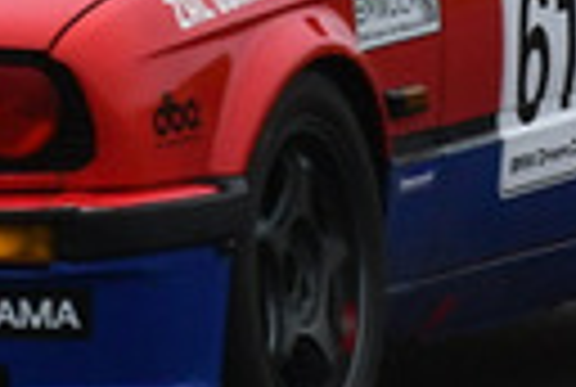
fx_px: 67597
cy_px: -486
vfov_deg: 0.3
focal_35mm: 4215
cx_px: -22
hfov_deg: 0.5
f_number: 9
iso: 1000
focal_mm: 450
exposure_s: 1/640
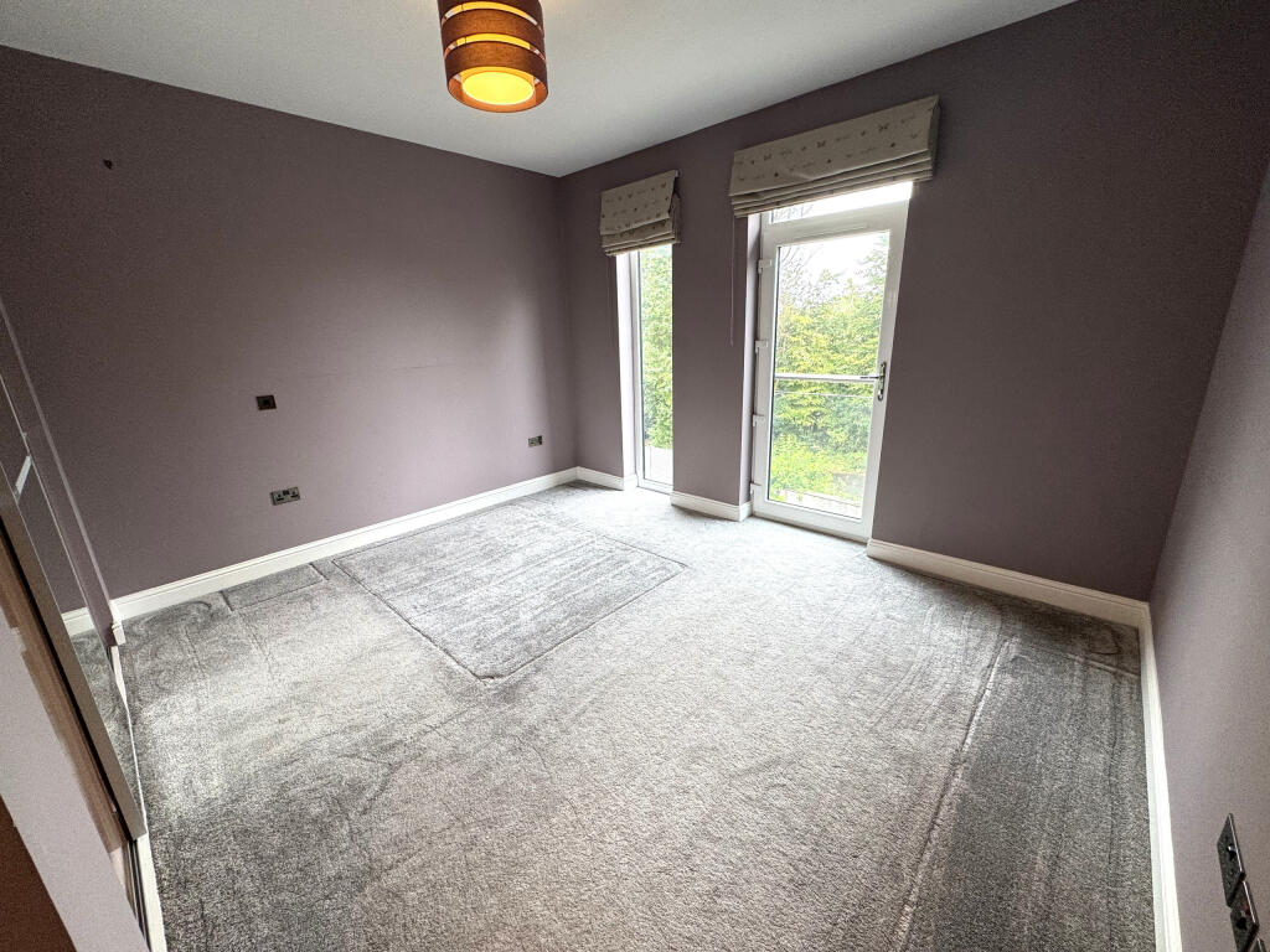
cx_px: 635
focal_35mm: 14
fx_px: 514
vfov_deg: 85.7
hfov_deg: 102.1
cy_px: 476
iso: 125
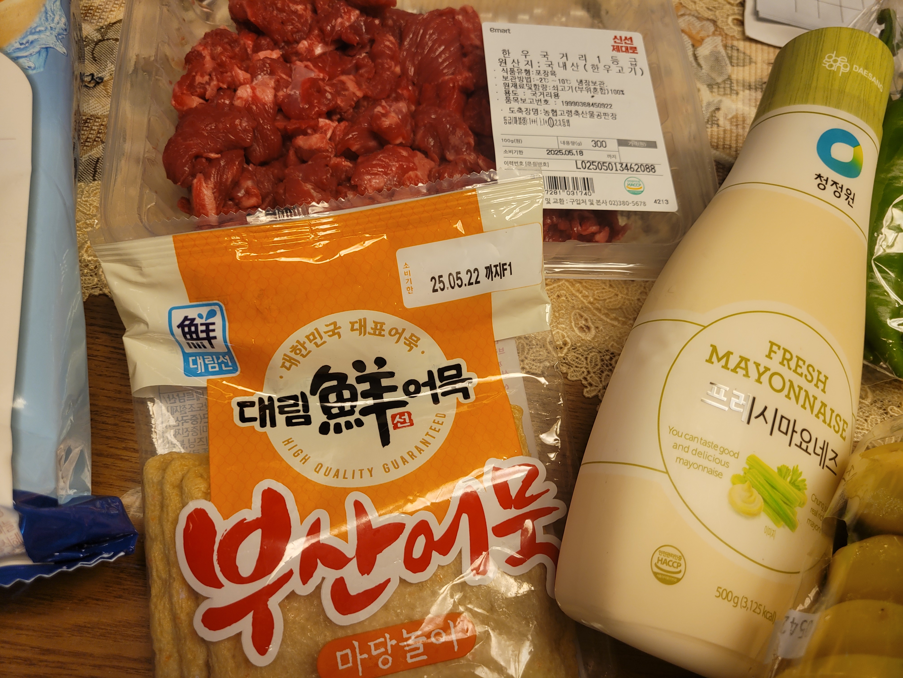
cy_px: 339
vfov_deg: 53.1
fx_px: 678
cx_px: 452
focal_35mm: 26
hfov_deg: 67.3
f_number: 1.8
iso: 80
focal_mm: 5.4
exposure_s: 1/120
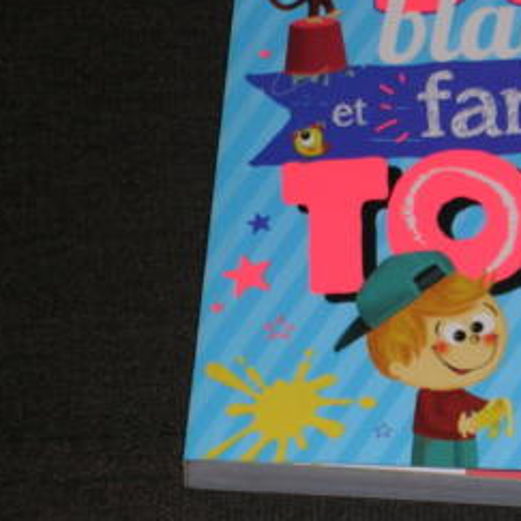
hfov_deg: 10.0
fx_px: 2946
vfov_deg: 10.1
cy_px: 239
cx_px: 504
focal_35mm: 173
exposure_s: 1/60.1
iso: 50
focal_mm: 14.5
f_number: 4.4
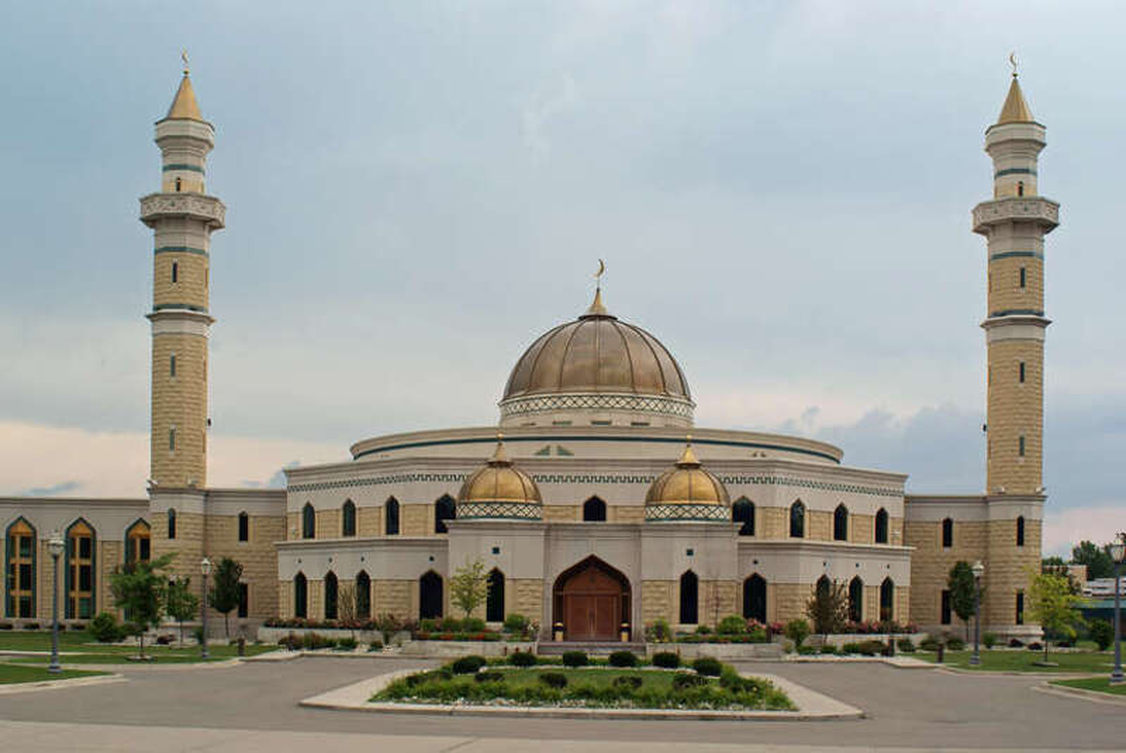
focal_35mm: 45
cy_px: 376
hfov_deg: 43.6
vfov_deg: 29.9
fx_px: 1409
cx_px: 563
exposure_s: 1/100
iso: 100
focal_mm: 30
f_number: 11
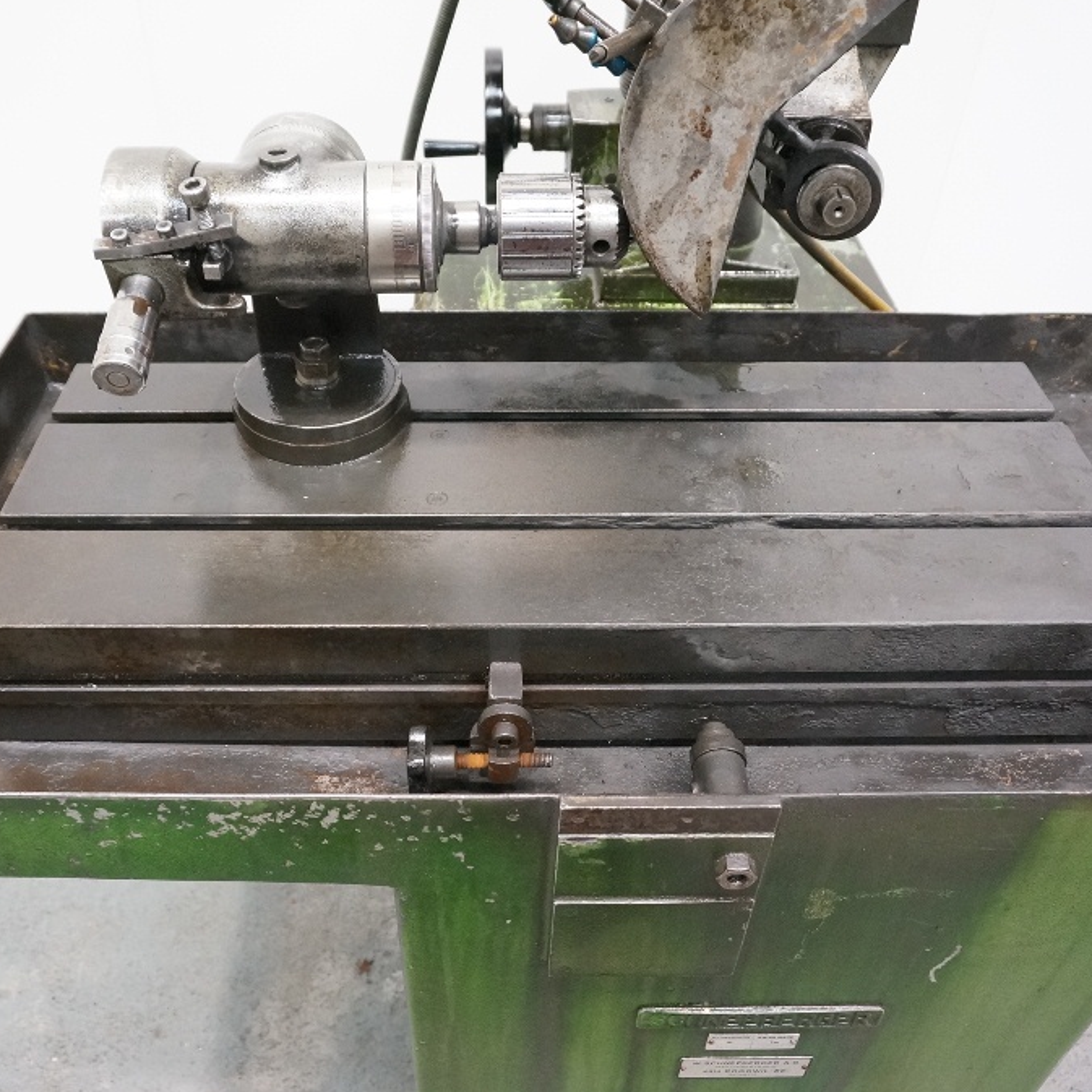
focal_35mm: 31
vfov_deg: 52.5
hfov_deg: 52.5
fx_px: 1106
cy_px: 543
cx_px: 505
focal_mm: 16
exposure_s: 1/60
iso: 2000
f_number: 4
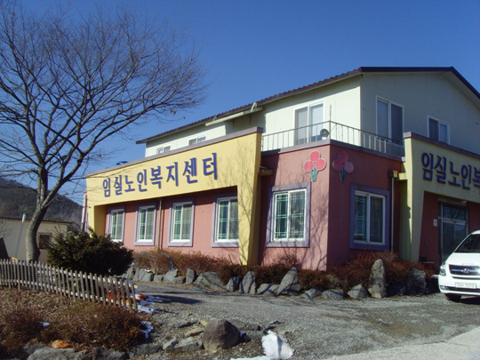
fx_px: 541
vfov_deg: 36.8
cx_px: 240
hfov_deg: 47.9
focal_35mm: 39
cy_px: 180
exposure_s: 1/500
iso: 80
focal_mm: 6.6
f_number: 6.3
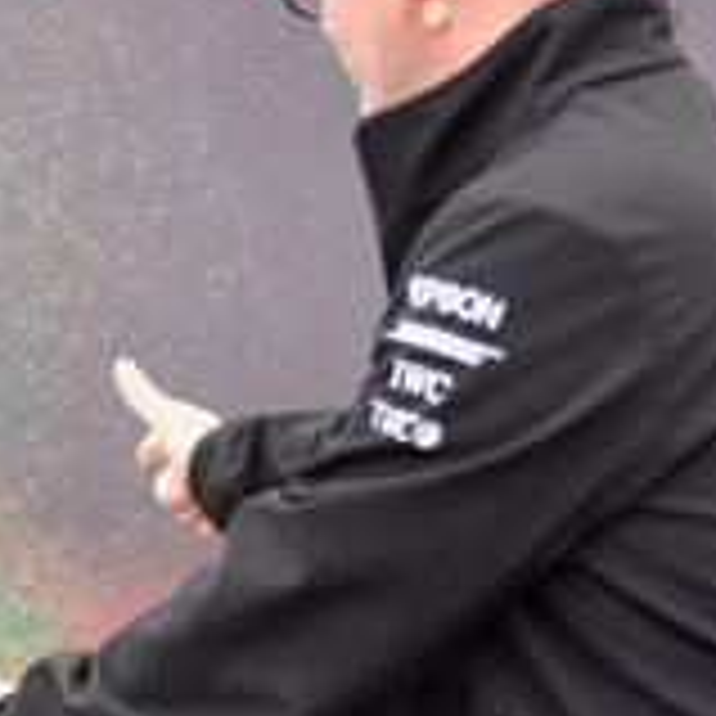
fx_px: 6014
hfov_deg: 6.7
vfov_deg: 6.7
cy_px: 1042
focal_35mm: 257
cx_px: -477
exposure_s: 1/320
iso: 400
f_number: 2.8
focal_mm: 47
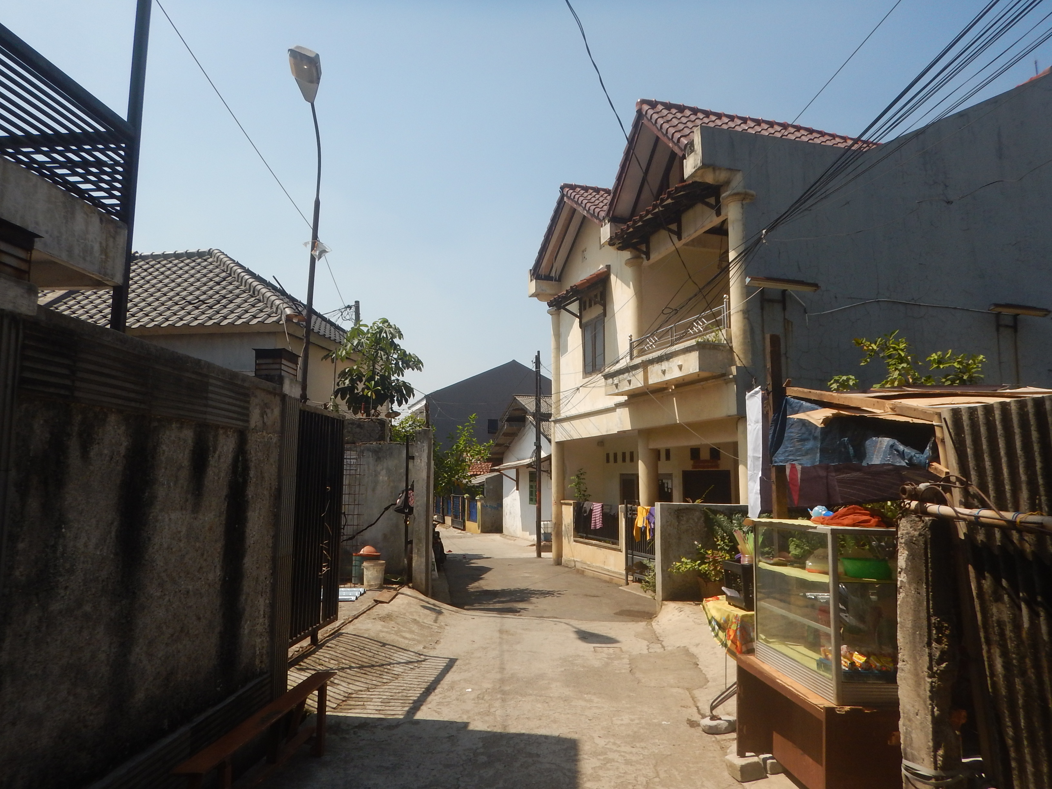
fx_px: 729
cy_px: 394
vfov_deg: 56.8
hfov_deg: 71.6
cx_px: 526
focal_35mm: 24
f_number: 2.8
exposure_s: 1/400
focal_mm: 4.3
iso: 125
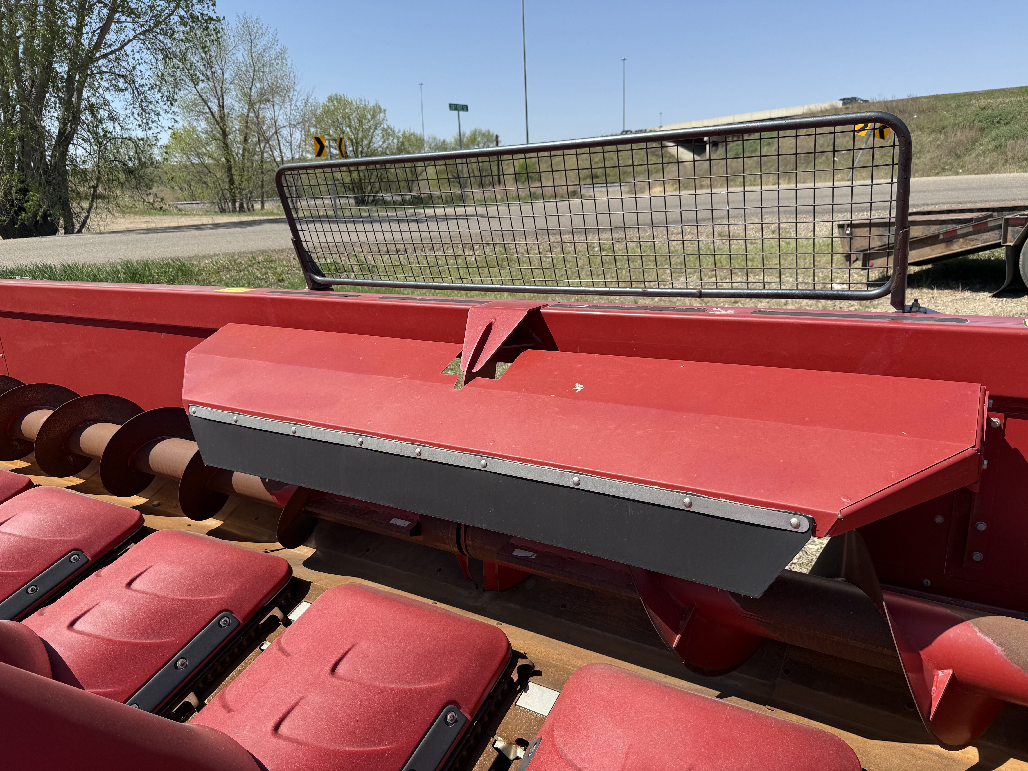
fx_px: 713
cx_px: 514
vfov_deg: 56.8
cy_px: 386
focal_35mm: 24
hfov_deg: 71.6
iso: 80
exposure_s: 1/3425
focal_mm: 6.76
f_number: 1.78
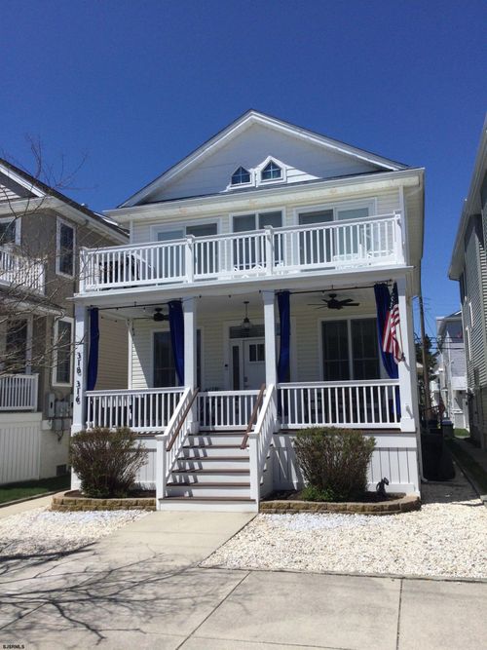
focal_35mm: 31
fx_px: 582
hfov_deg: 45.4
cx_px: 244
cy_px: 325
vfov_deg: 58.4
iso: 25
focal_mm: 3.3
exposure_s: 1/2331
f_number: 2.4
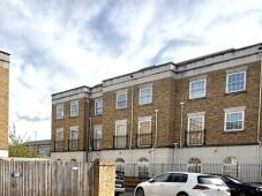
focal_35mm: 36
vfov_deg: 37.0
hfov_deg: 47.3
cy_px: 178
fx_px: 272
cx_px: 38
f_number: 2.2
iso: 64
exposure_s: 1/1368
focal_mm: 2.22
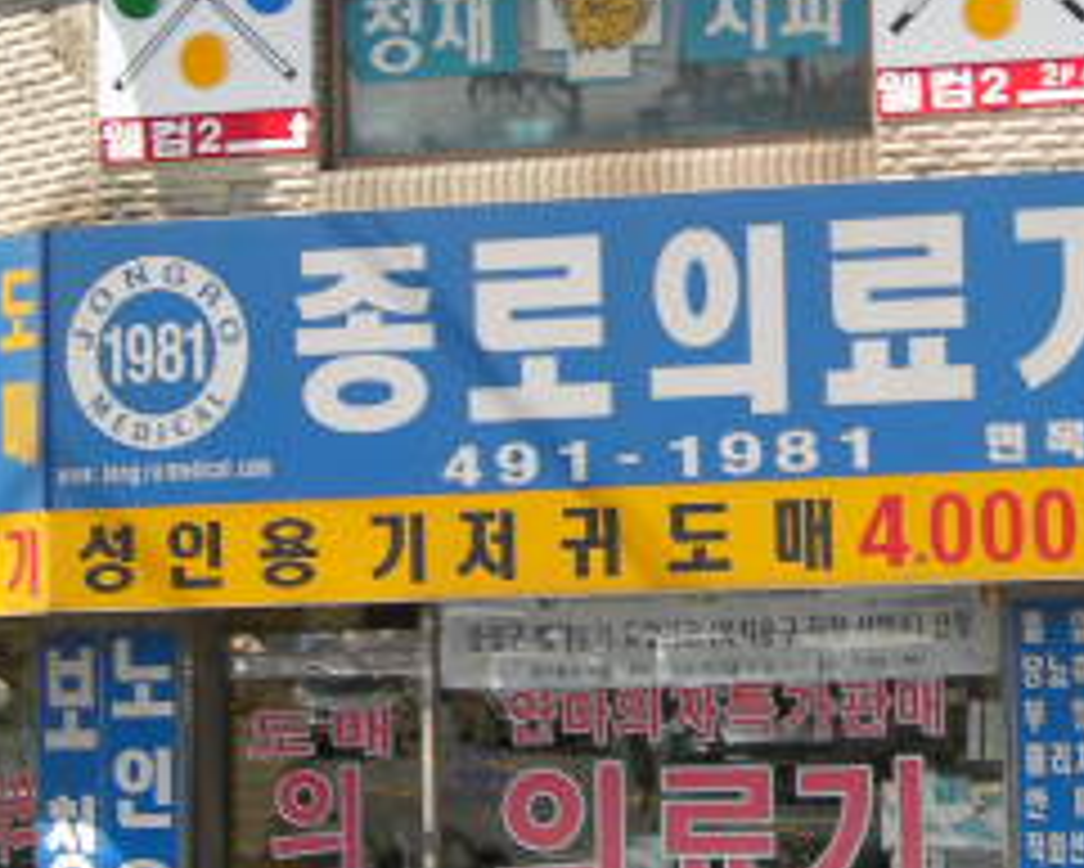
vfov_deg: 12.1
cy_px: 292
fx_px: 4076
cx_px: 877
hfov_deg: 15.0
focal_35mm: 127
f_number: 3.6
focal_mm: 8.8
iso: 50
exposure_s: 1/230
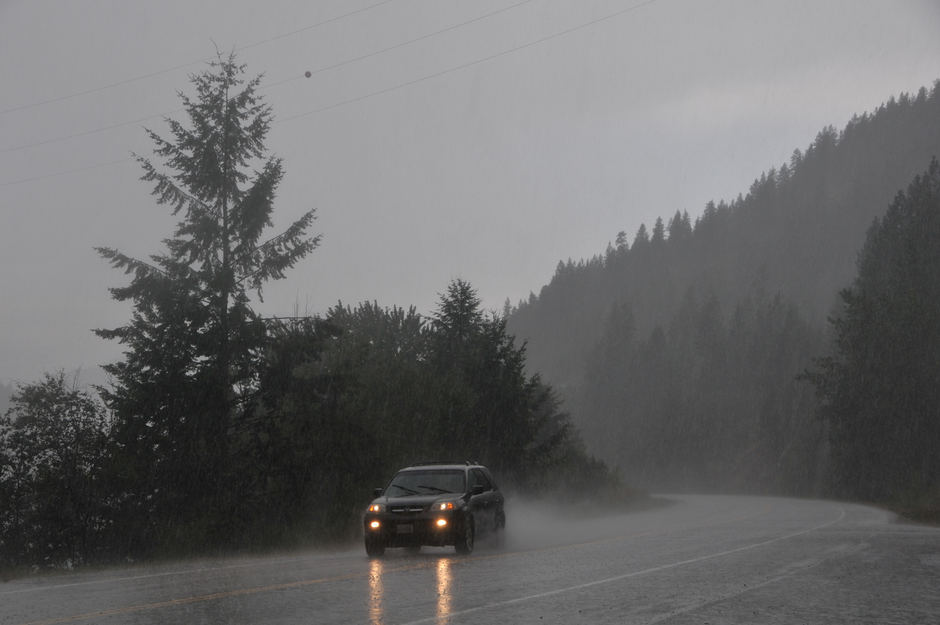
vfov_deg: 17.4
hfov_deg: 26.0
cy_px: 312
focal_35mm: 78
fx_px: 2034
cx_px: 470
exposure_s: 1/250
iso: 200
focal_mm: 52
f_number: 10
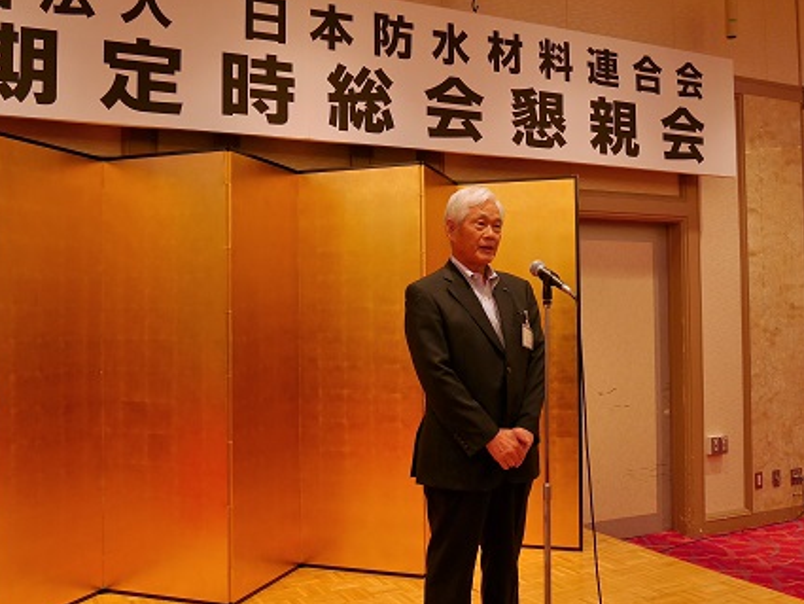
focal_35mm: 35
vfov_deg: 40.7
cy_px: 299
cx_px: 395
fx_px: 813
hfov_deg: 52.6
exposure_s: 1/60
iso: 500
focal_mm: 12
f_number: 3.5
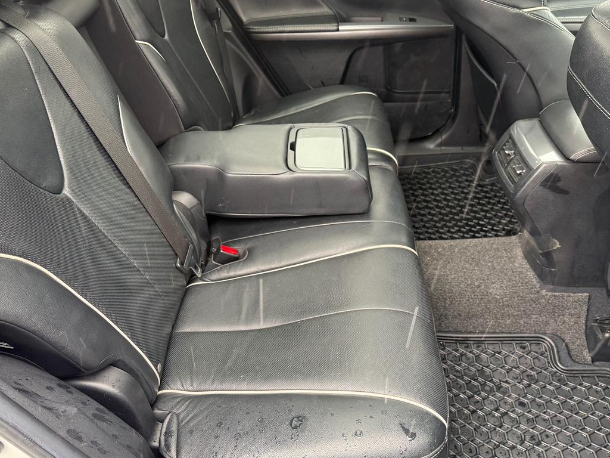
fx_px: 529
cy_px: 228
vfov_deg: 46.8
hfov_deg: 59.8
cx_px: 266
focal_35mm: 30
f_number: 1.78
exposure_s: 1/67
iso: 200
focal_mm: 6.76
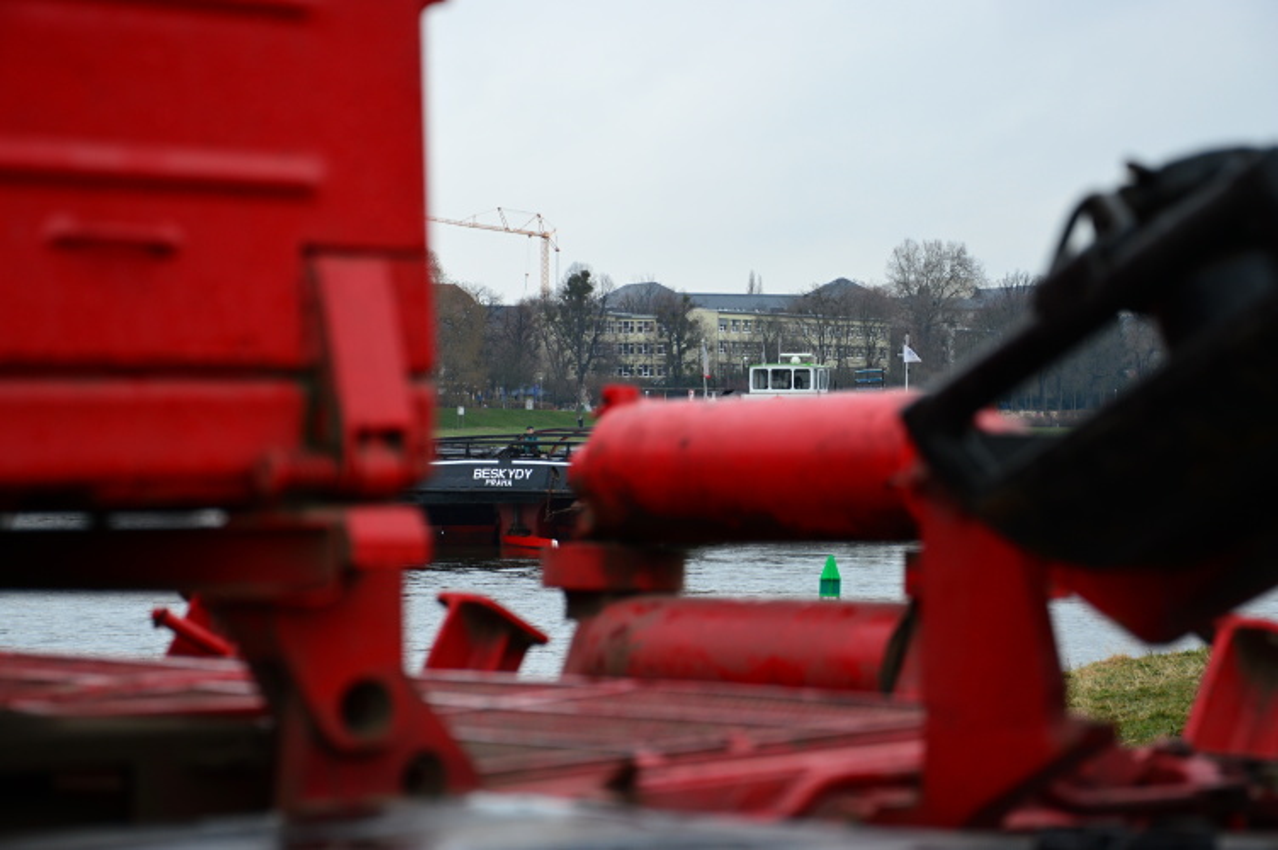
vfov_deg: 13.8
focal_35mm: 99
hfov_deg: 20.6
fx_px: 3511
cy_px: 425
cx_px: 639
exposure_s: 1/100
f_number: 5.3
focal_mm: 66
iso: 125
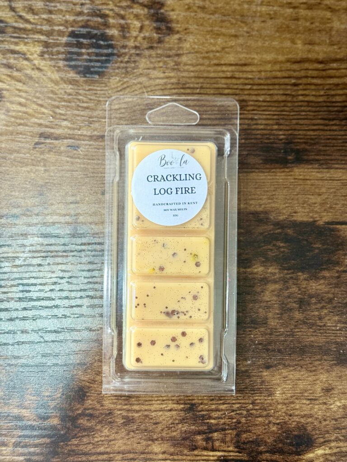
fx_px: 642
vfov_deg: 39.7
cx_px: 174
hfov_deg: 30.3
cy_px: 231
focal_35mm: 48
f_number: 1.78
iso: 200
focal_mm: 6.76
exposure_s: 1/60
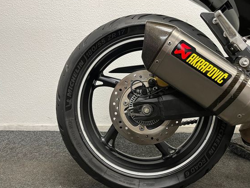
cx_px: 139
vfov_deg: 46.8
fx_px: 217
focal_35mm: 30
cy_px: 94
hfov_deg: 59.8
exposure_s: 1/50
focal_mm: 5.1
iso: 160
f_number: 1.6
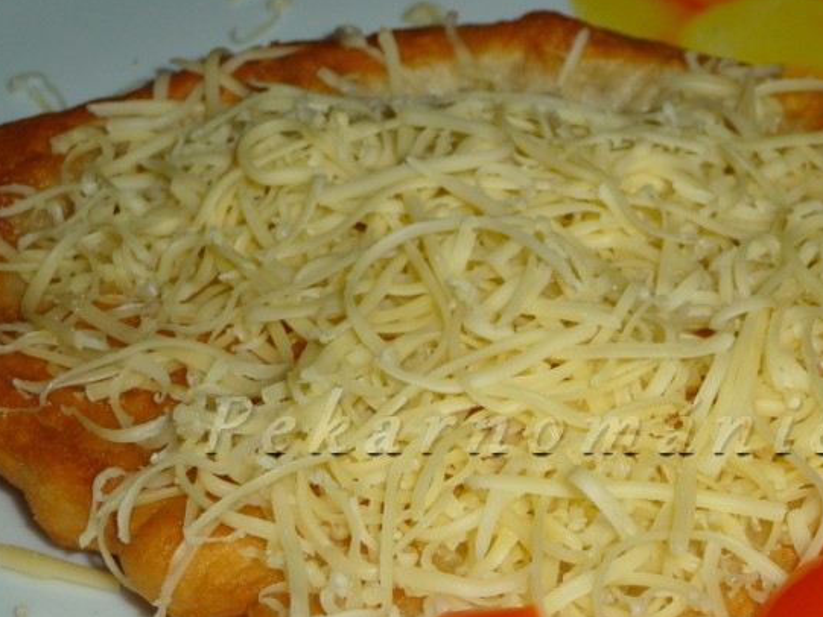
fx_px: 2354
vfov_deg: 14.9
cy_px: 422
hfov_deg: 19.8
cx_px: 526
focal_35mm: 99
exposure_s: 1/30
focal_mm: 11.3
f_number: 4.5
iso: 100
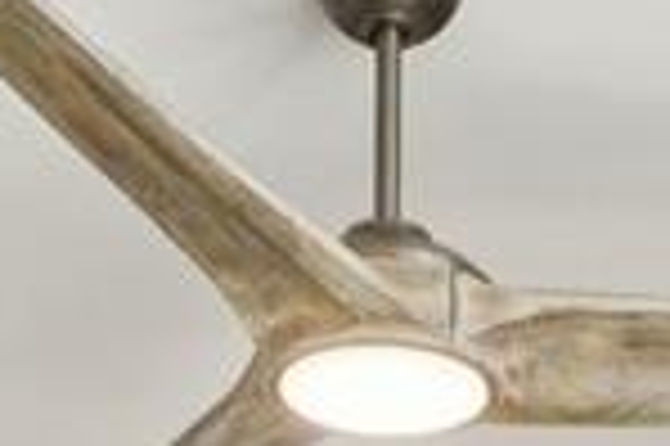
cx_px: 468
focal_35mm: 113
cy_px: 1279
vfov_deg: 9.7
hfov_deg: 18.0
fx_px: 2109
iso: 320
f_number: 8
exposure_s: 1/30
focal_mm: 11
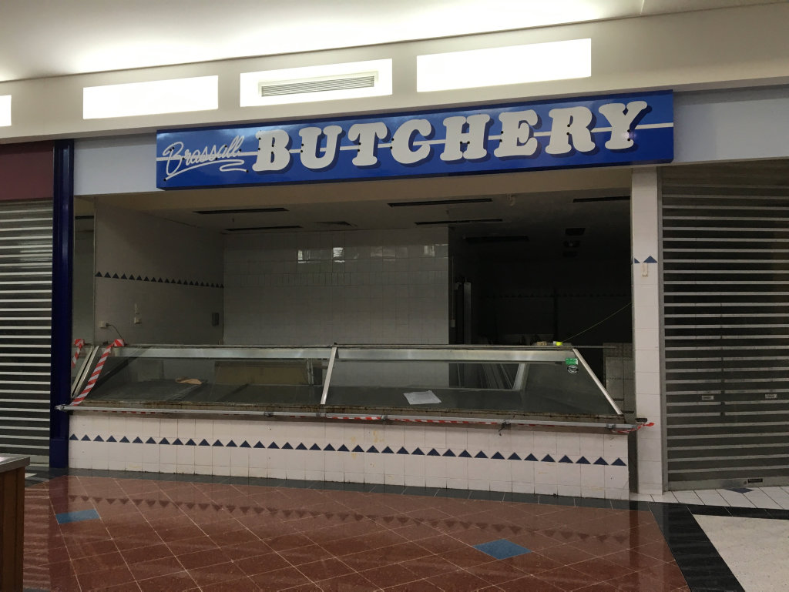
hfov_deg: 61.6
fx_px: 661
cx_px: 394
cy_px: 296
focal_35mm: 29
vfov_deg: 48.3
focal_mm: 4.15
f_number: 2.2
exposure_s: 1/33
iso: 50
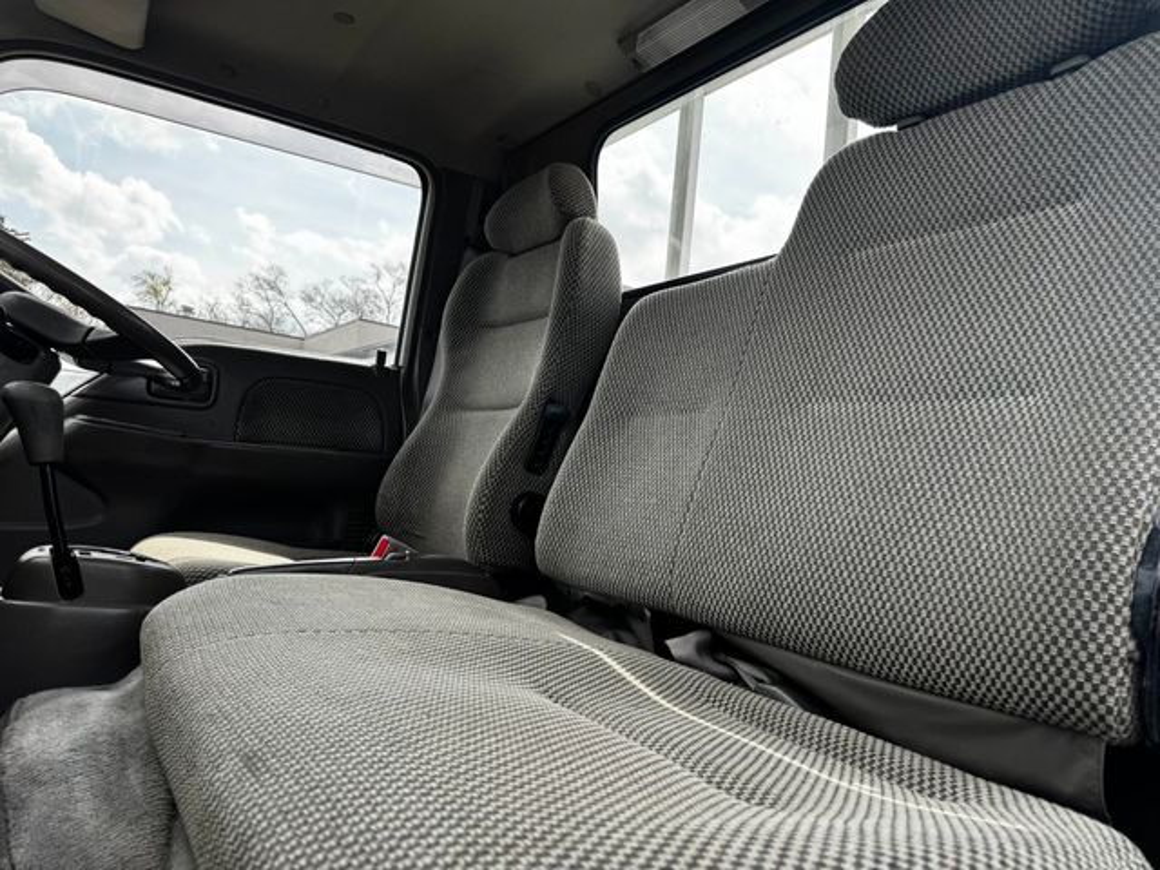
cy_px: 435
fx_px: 804
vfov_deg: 56.8
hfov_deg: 71.6
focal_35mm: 24
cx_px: 580
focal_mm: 6.76
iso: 80
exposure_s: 1/1172
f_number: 1.78
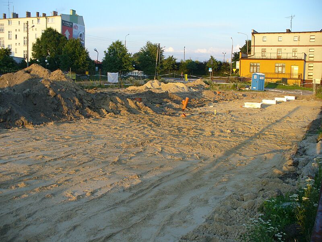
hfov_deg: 50.1
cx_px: 161
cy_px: 121
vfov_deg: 38.7
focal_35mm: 37
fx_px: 344
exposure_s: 1/200
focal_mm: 6.1
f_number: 2.8
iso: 80
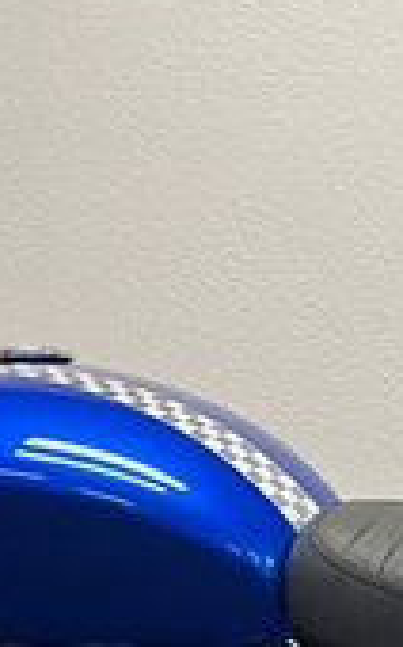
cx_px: 536
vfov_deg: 18.7
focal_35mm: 104
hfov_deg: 12.2
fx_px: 1831
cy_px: 830
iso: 100
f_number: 1.6
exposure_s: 1/50
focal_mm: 5.1
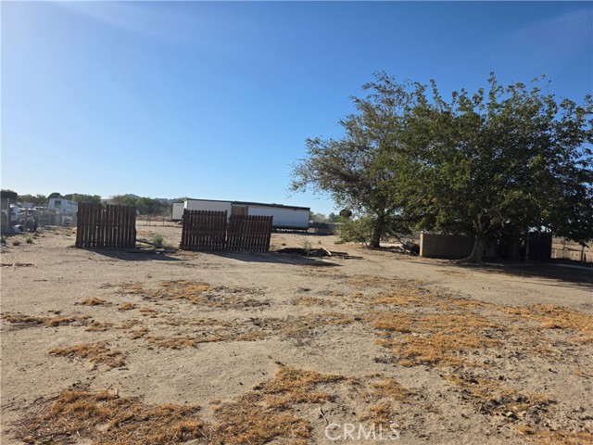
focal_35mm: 23
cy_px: 222
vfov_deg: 58.9
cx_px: 296
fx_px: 394
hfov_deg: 73.9
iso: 80
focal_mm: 6.3
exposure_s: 1/7944
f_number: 1.7
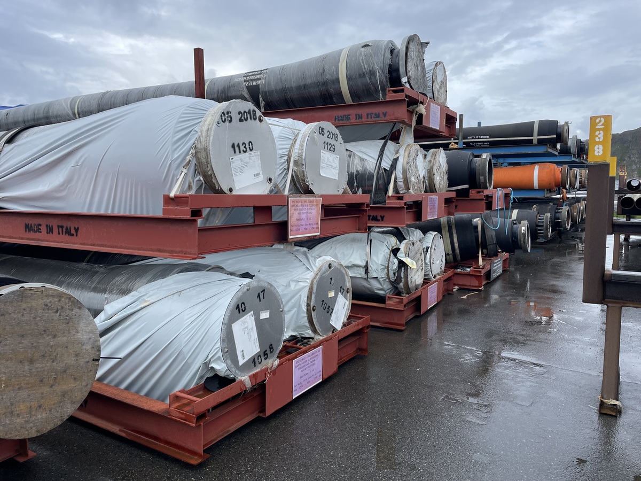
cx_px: 320
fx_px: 481
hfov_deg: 67.3
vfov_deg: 53.1
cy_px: 240
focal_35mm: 26
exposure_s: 1/1416
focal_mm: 4.2
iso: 32
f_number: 1.6
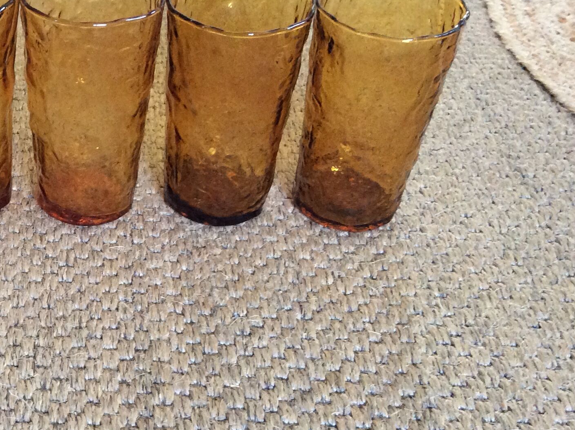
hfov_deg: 31.2
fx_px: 979
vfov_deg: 24.7
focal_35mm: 59
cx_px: 58
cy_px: 235
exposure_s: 1/25
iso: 200
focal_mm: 3.3
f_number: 2.4
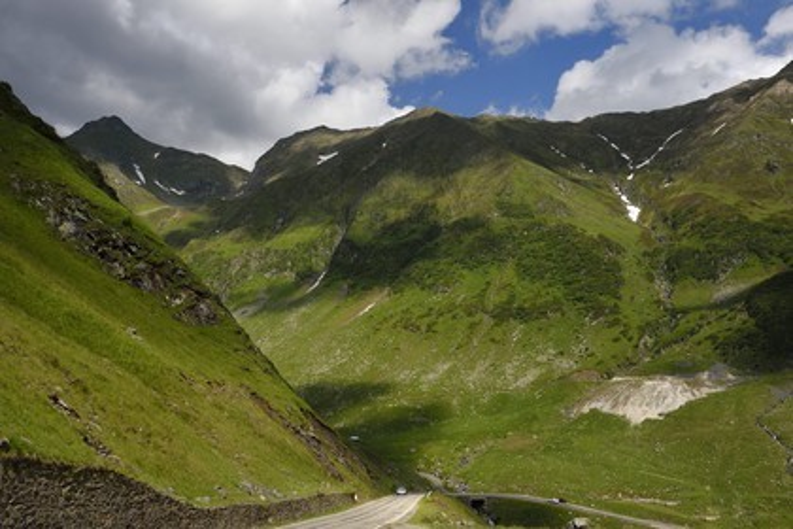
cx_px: 396
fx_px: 771
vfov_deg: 37.9
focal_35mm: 35
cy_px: 264
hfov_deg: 54.4
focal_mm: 35
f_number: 14
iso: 200
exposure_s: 1/320
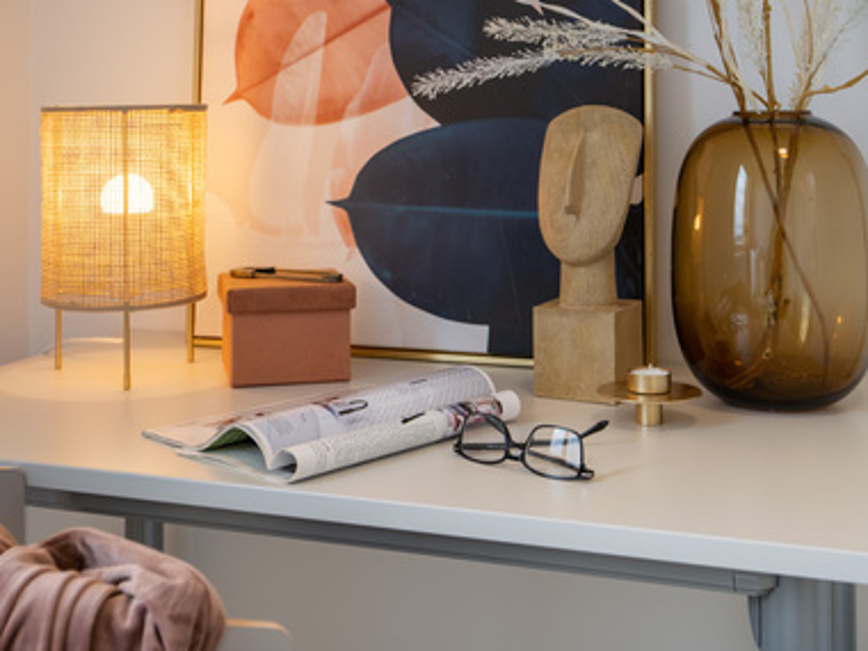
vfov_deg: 29.1
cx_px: 434
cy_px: 326
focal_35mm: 50
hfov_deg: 38.2
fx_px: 1254
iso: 400
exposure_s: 1/400
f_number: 4
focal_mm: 25
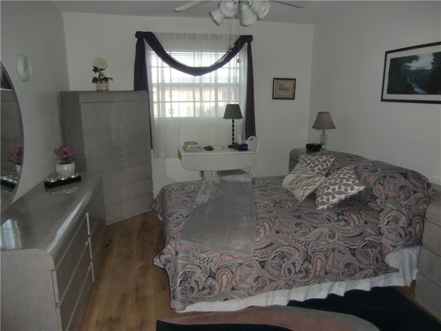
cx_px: 220
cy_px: 166
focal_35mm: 24
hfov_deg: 71.6
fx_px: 306
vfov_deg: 56.8
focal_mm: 4.3
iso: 125
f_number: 3.2
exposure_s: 1/60
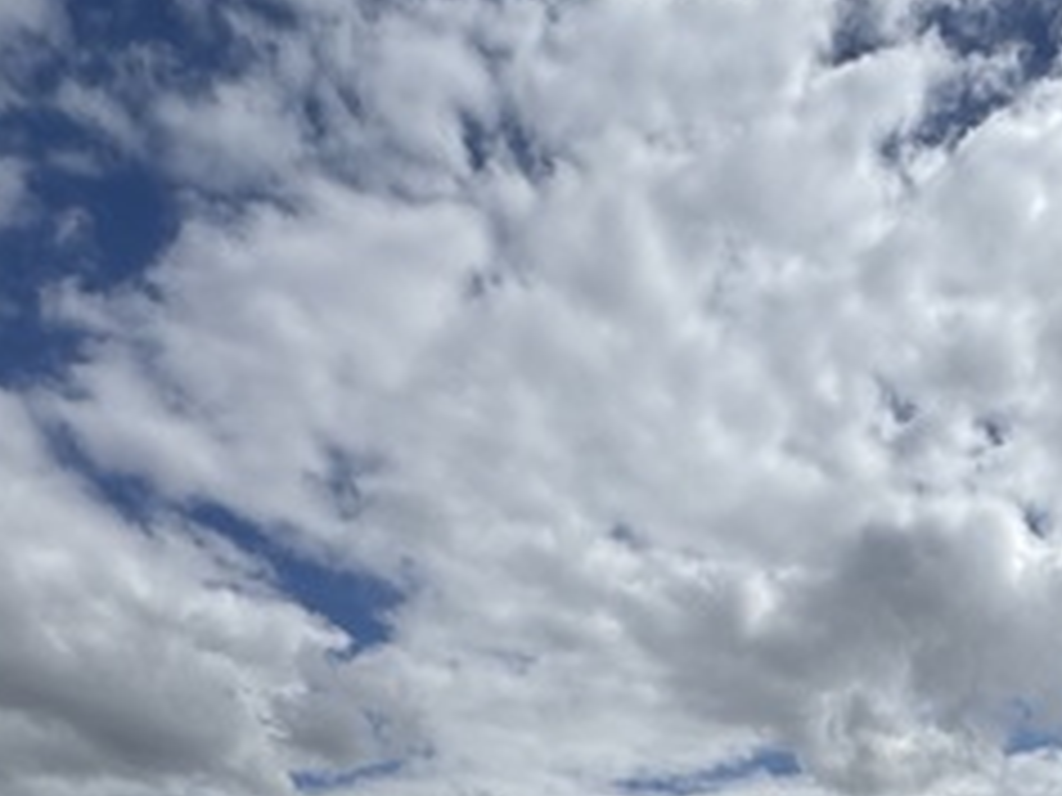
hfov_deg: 46.7
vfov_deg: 29.8
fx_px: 1166
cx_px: 832
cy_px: 1048
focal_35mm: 38
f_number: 2.2
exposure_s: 1/3906
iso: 32
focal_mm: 2.22
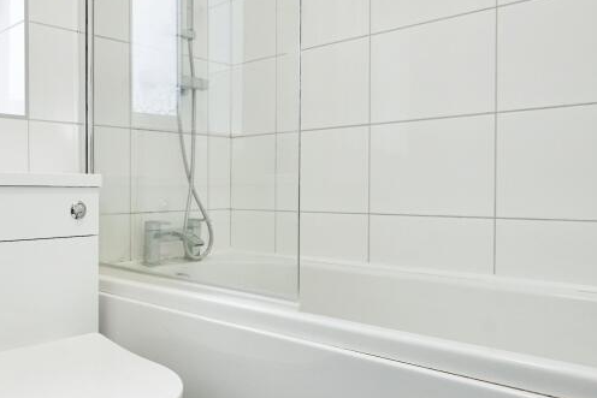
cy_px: 204
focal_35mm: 33
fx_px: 547
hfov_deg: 55.7
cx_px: 188
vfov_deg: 40.0
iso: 2000
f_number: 7.1
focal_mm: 16
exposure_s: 1/160
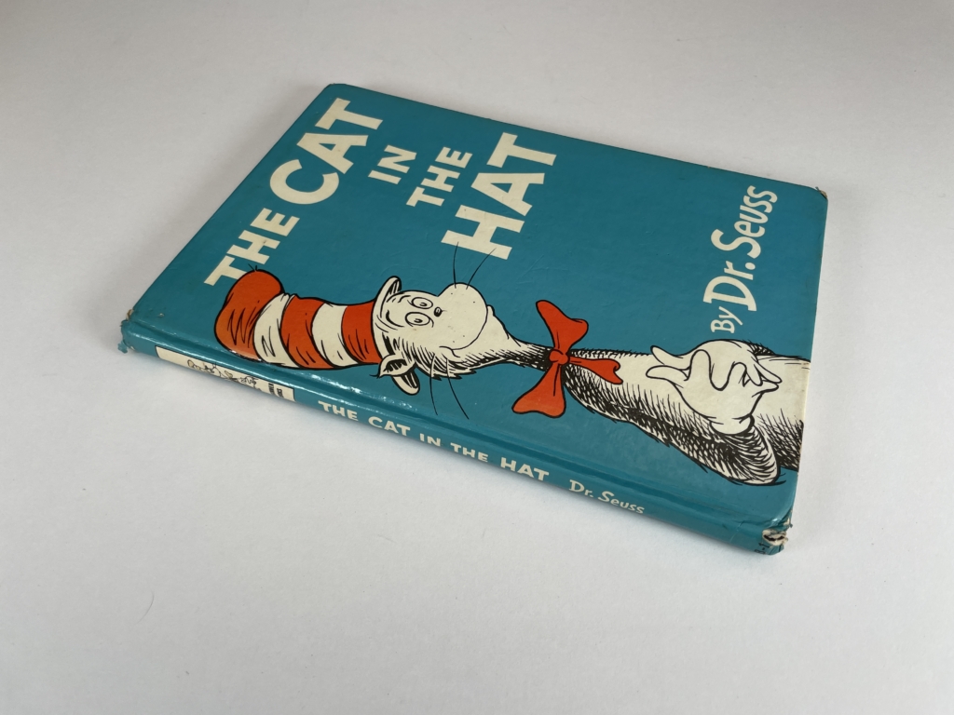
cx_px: 477
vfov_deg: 53.1
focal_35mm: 26
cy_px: 358
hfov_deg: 67.3
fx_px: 717
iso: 32
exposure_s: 1/160
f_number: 1.6
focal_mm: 4.2
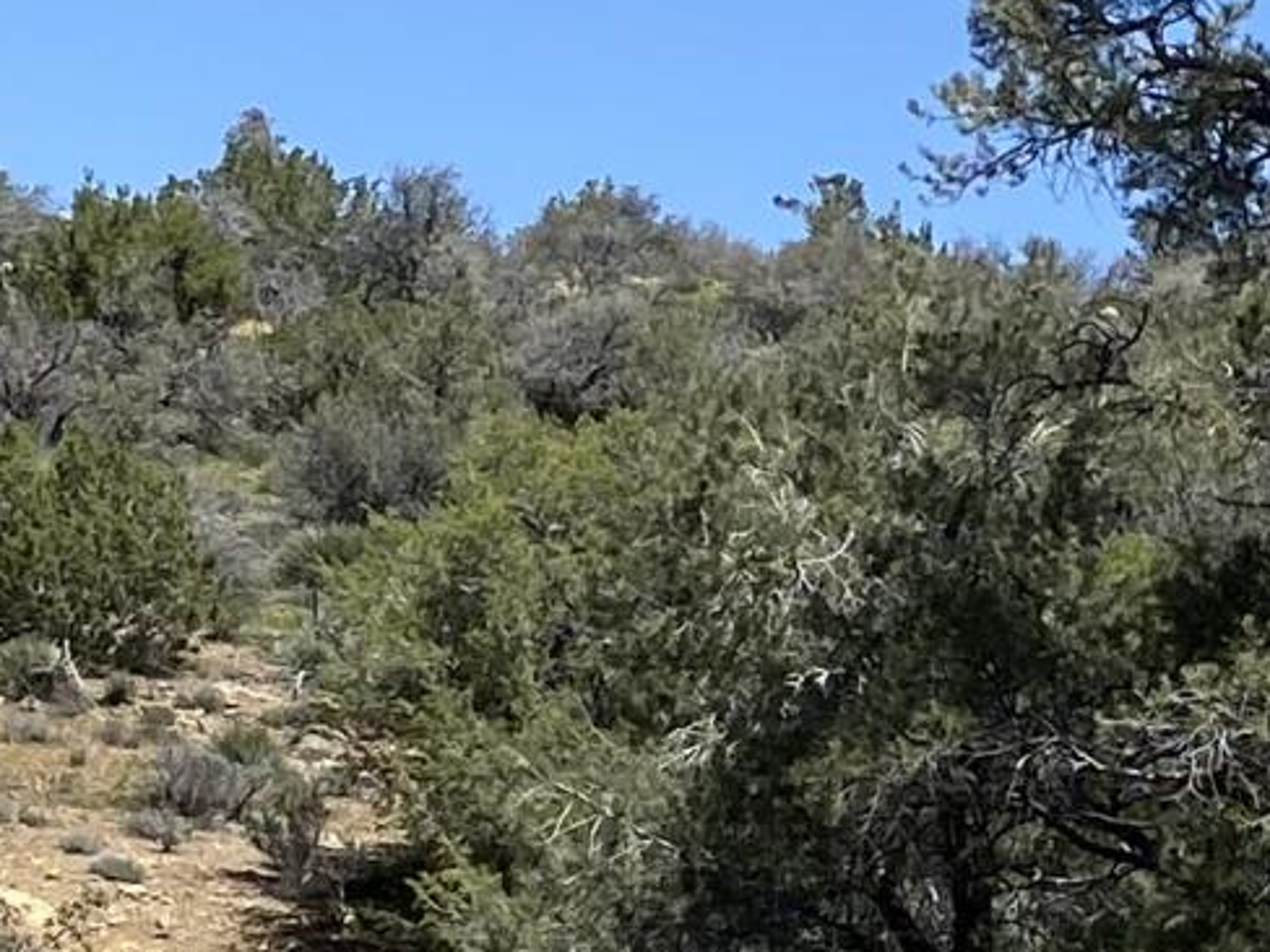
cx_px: 1811
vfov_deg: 9.1
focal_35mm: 160
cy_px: 1399
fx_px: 5870
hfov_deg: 11.9
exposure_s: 1/3846
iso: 32
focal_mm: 4.25
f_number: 1.8
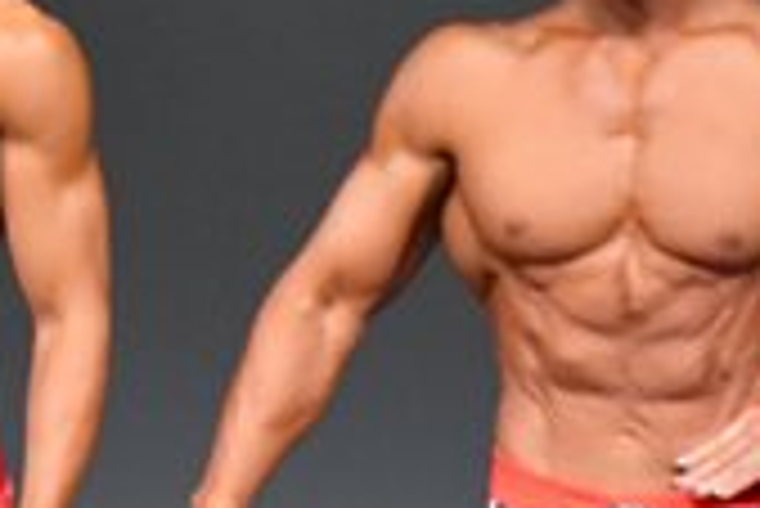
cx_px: -169
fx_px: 29010
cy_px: 575
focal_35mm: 1373
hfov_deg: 1.5
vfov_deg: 1.0
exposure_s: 1/400
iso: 5000
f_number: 5.6
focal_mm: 200
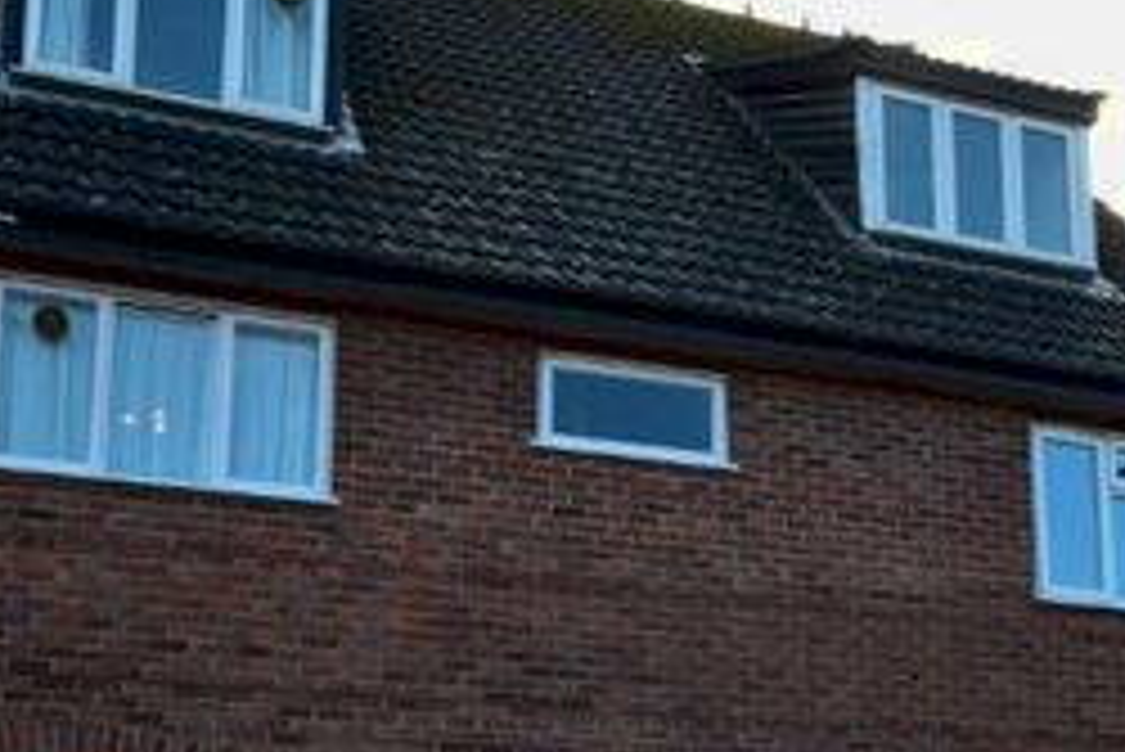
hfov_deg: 46.4
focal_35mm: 42
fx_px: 1313
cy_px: 691
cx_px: 549
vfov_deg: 30.4
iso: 400
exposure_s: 1/200
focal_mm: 10
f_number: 10
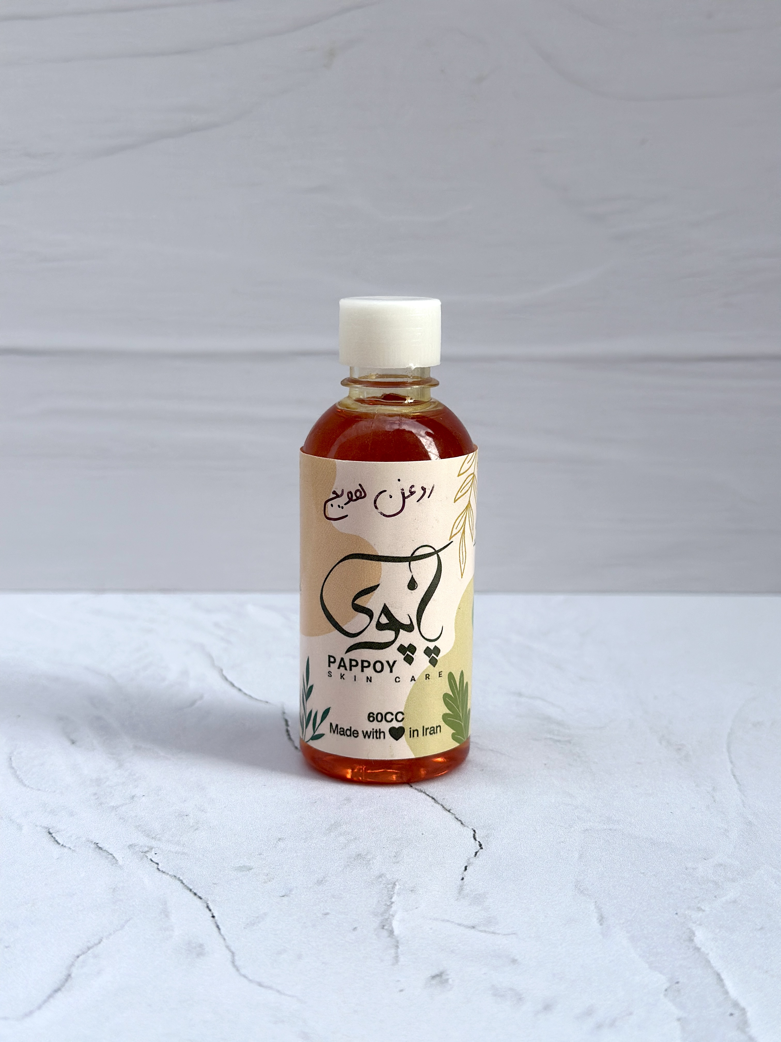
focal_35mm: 48
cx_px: 390
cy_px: 521
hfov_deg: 30.3
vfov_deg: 39.7
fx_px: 1444
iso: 100
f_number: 1.78
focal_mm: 6.86
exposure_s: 1/2252
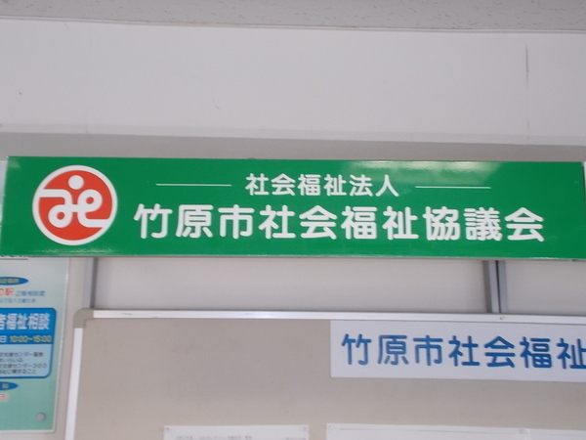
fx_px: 745
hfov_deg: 42.9
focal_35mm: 44
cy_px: 220
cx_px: 293
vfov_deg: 32.9
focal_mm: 7.9
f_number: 4.2
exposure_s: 1/30
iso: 200
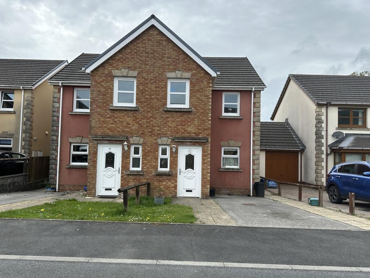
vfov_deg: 56.8
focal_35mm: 24
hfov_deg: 71.6
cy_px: 139
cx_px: 185
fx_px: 257
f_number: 1.78
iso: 80
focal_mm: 6.86
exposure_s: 1/1453
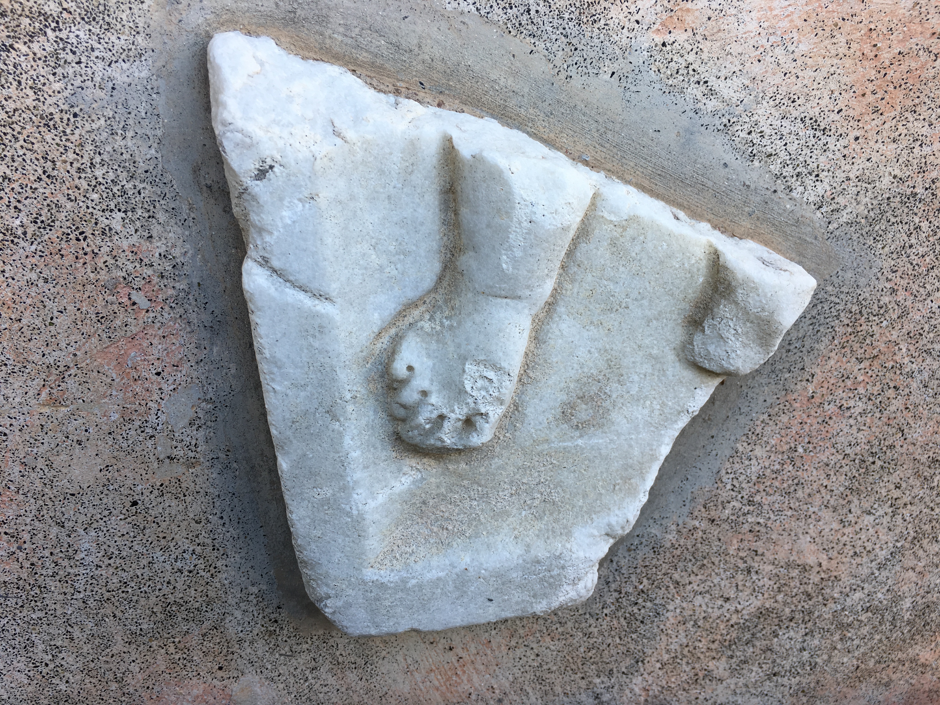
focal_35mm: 29
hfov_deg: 61.7
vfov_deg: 48.2
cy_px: 352
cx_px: 470
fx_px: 787
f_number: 2.2
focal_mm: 4.15
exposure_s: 1/124
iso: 25
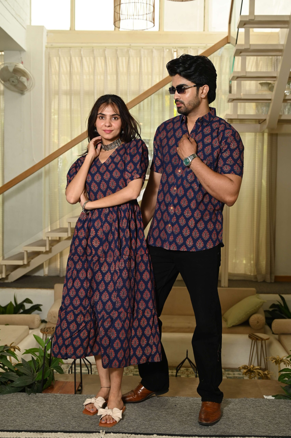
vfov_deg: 46.4
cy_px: 219
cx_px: 146
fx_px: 510
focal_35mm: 42
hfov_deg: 31.8
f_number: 5
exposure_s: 1/160
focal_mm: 42
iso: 320
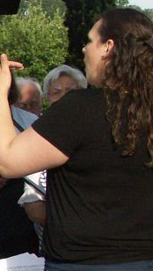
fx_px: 1145
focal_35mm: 159
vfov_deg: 13.5
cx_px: -254
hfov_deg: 7.1
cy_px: 181
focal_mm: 9.15
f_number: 3.2
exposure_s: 1/2000
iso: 200
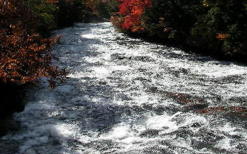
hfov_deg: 31.0
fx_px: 444
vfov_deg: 19.3
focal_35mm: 66
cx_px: 147
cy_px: 13
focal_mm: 6.3
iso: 50
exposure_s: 1/324
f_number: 6.6
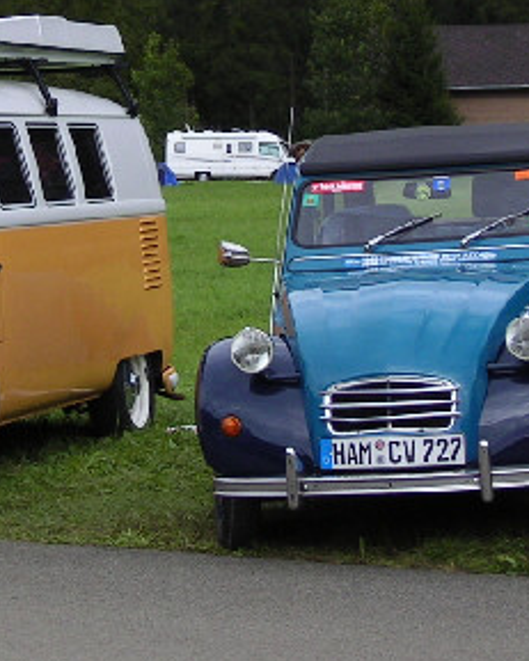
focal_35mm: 147
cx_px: 140
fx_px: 2878
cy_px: 254
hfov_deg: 10.5
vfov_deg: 13.1
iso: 50
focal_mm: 10.7
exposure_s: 1/415
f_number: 3.9
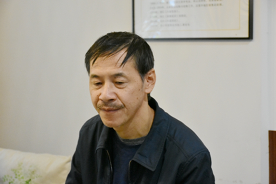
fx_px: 599
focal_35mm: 78
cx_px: 138
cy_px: 92
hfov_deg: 26.0
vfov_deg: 17.5
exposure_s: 1/100
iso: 5000
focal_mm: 52
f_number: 4.8
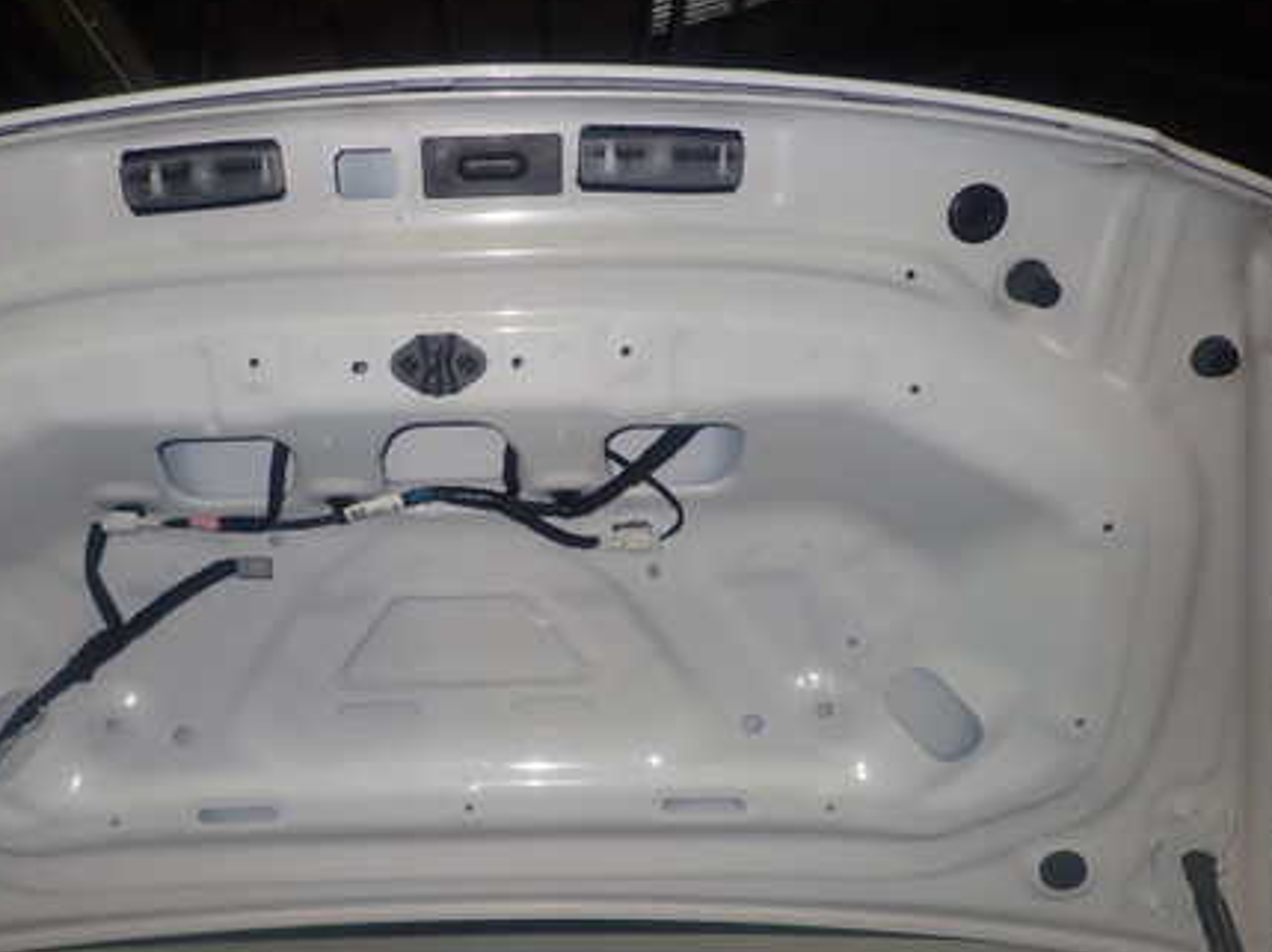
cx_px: 474
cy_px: 528
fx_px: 1285
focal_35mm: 35
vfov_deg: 40.6
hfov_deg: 52.1
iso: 200
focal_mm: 4.5
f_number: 5.6
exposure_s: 1/30
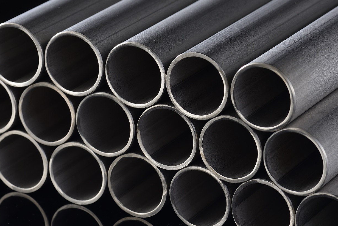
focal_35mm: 157
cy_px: 146
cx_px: 161
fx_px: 1474
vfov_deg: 8.7
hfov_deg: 13.1
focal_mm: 105
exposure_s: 1/200
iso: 100
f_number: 13
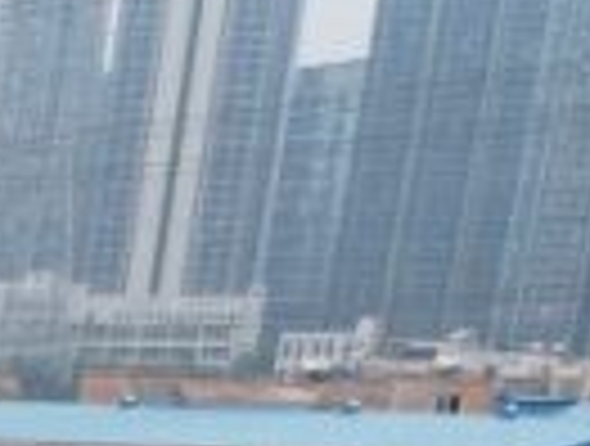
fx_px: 3196
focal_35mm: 187
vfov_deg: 6.7
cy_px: 1658
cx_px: -1081
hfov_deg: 8.9
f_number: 1.7
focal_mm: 6.72
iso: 140
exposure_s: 1/2000
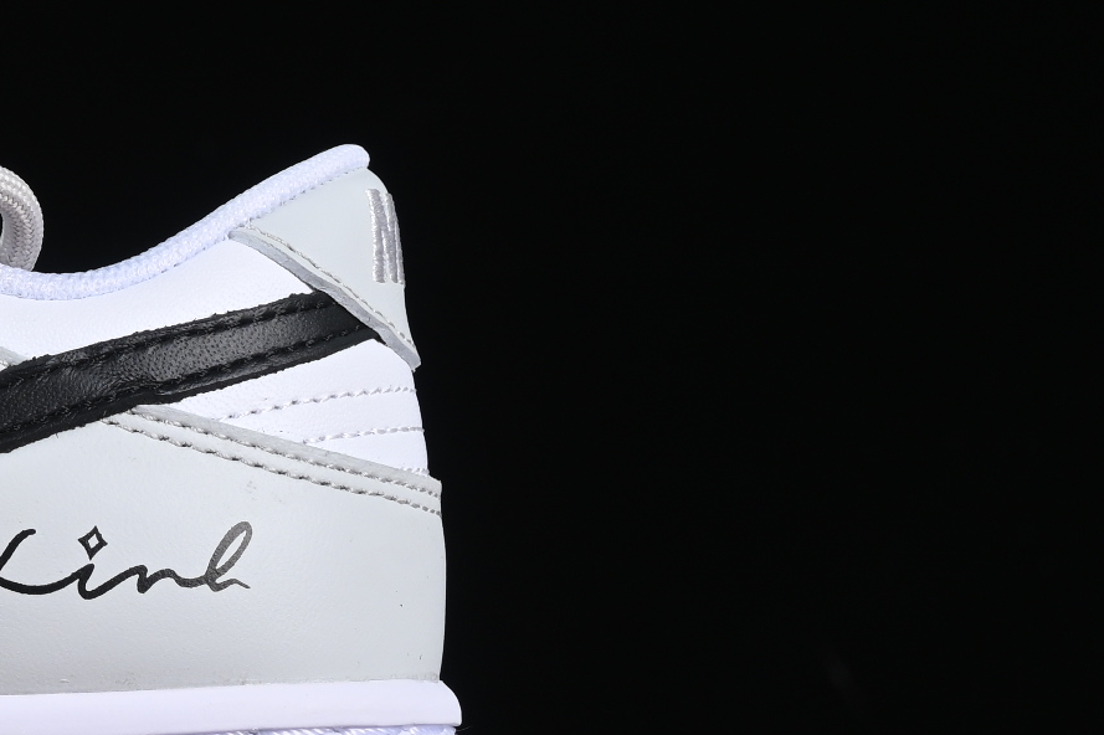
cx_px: -582
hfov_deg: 8.6
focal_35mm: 235
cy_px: 205
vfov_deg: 5.8
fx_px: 7204
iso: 160
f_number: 8
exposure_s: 1/80
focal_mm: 50
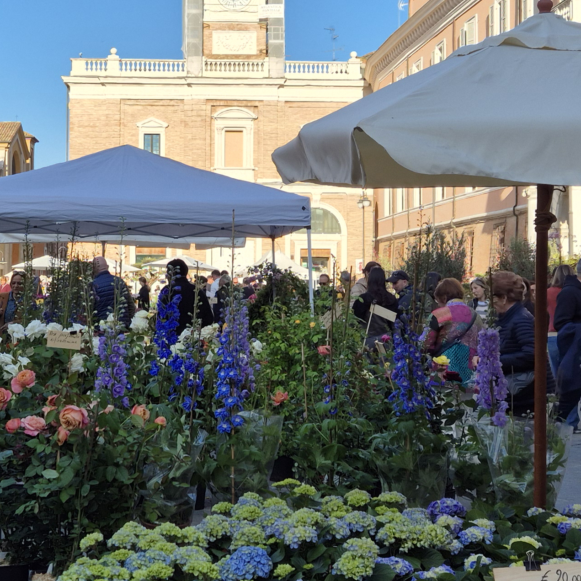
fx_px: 1215
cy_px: 219
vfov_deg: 26.8
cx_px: 178
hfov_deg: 26.7
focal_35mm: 64
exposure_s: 1/1204
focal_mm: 5.4
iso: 25
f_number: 1.8
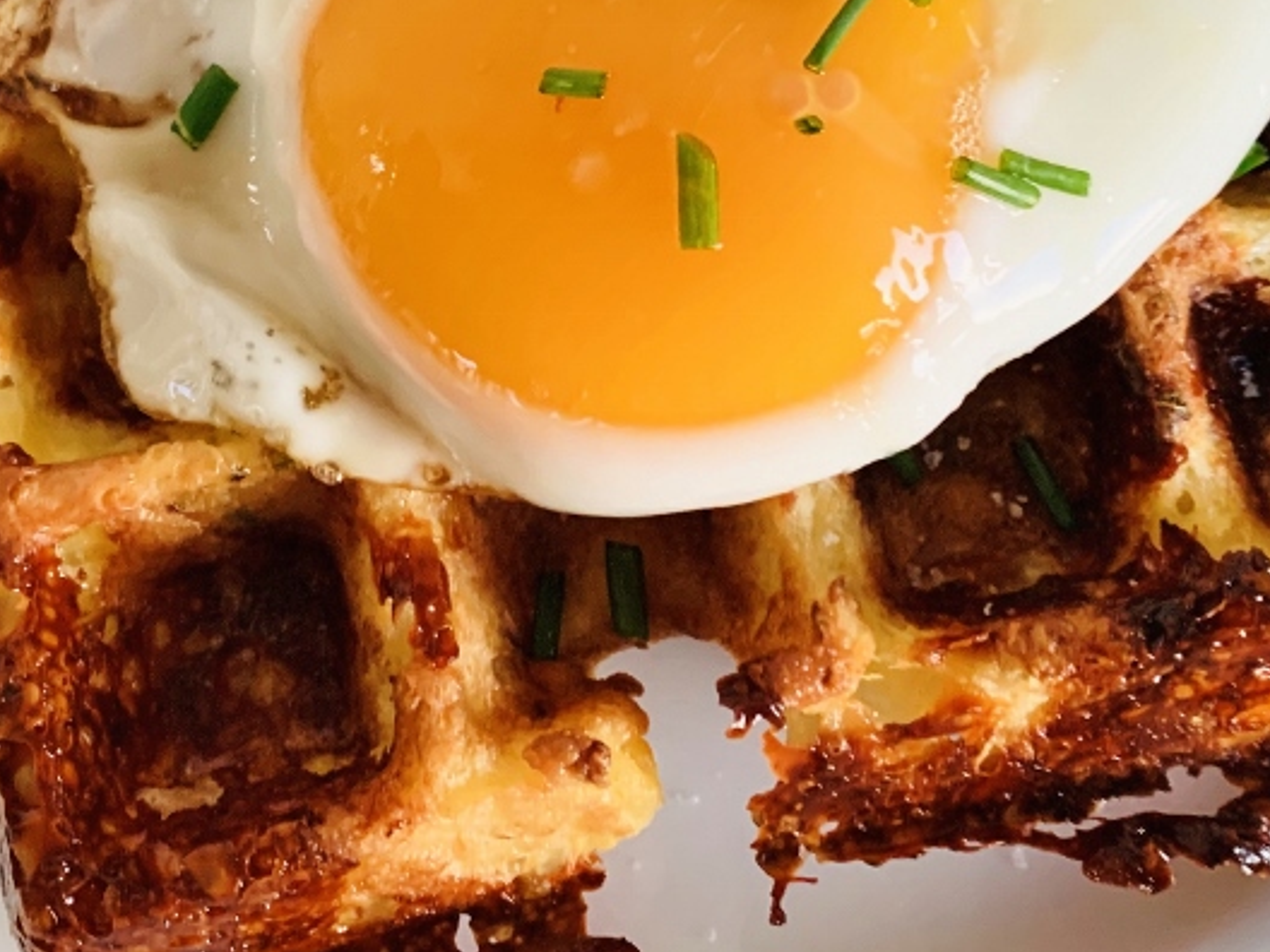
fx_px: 2311
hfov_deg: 30.7
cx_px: 625
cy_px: 113
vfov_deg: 22.8
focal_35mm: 63
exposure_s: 1/60
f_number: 1.8
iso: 320
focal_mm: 4.25
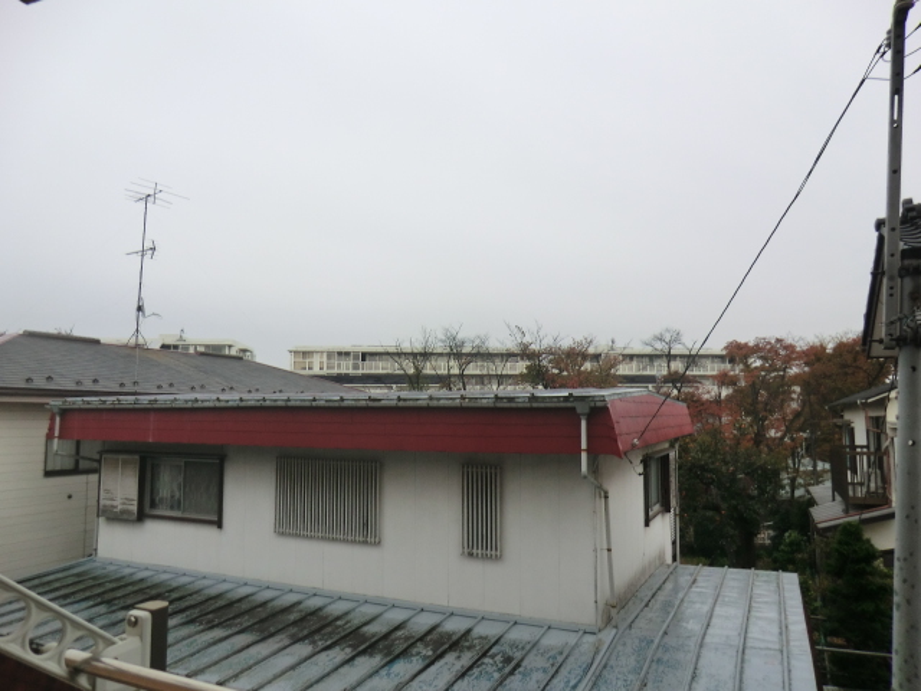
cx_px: 460
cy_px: 346
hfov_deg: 71.6
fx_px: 639
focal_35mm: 24
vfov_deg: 56.8
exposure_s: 1/80
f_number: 3.2
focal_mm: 4.3
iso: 80
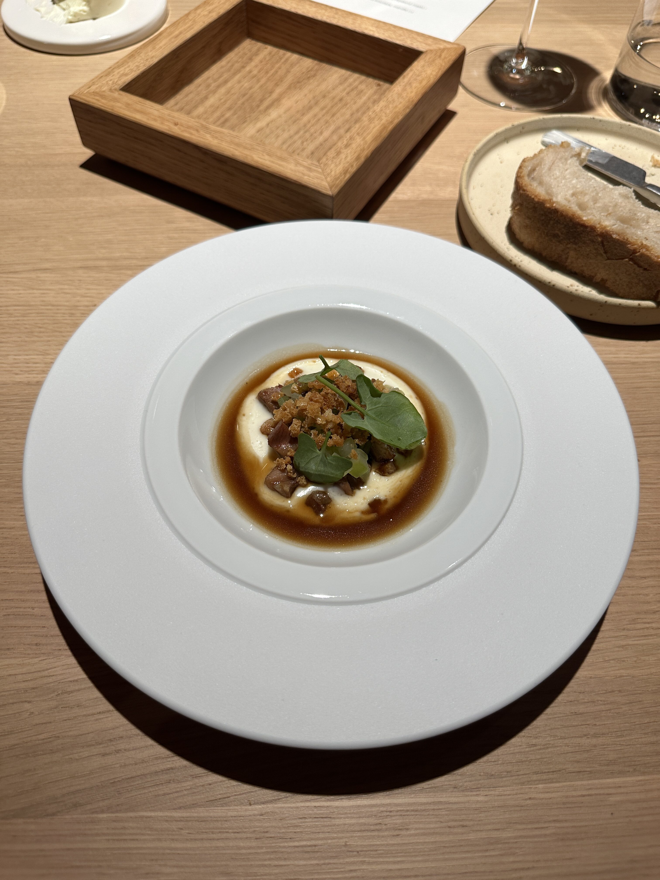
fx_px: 610
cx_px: 330
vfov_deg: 71.6
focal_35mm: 24
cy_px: 440
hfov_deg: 56.8
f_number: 1.78
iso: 100
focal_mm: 6.86
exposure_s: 1/91
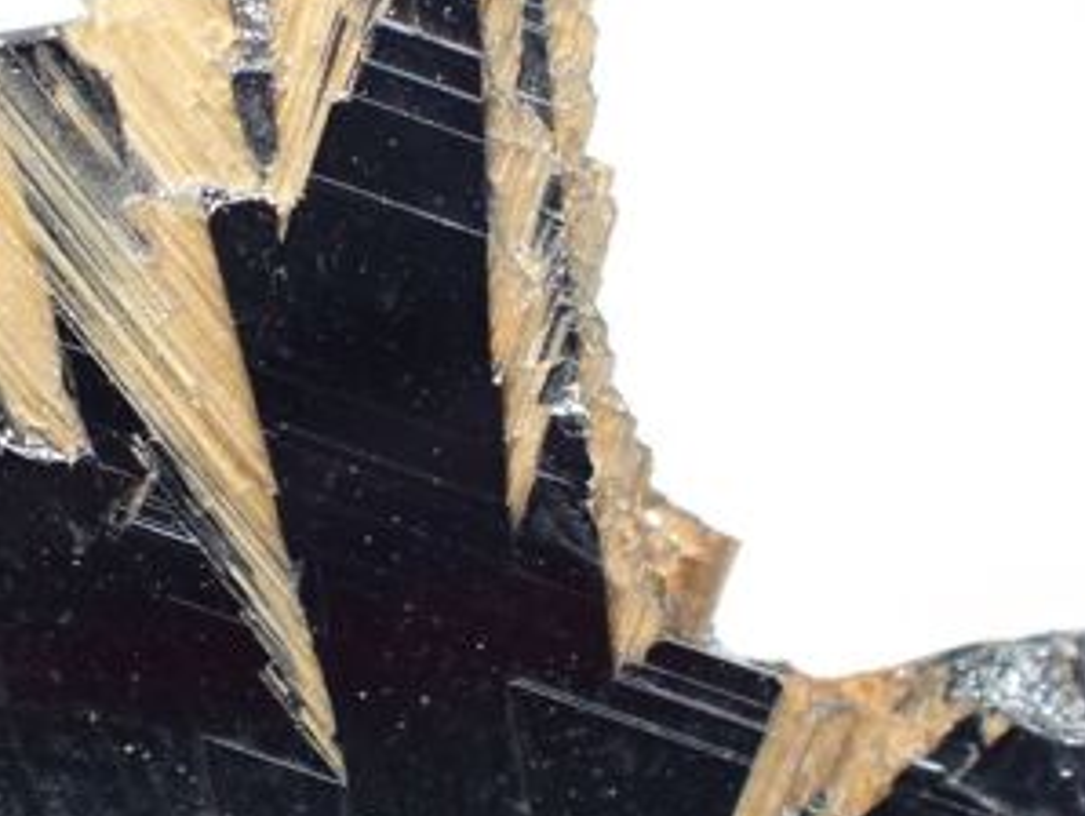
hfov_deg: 12.3
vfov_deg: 9.2
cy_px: 550
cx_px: 404
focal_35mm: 161
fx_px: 5050
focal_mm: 18
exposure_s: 1/160
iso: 800
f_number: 4.9
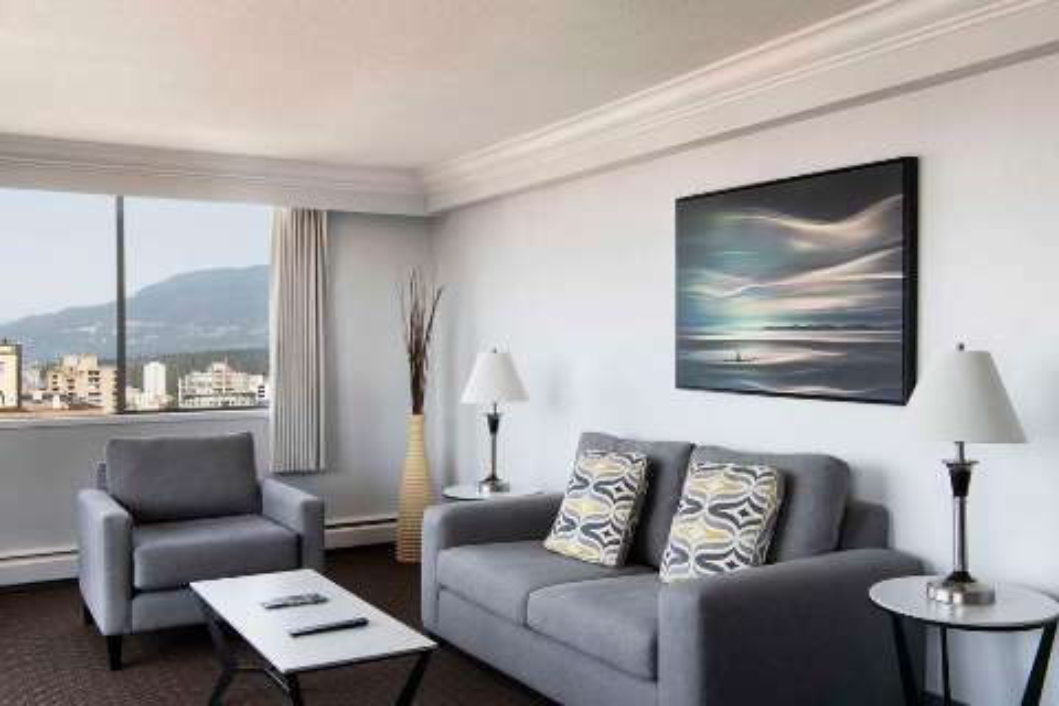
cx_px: 530
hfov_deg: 54.4
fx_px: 1030
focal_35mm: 35
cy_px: 353
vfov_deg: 37.9
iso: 100
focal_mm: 35
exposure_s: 1/10
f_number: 11
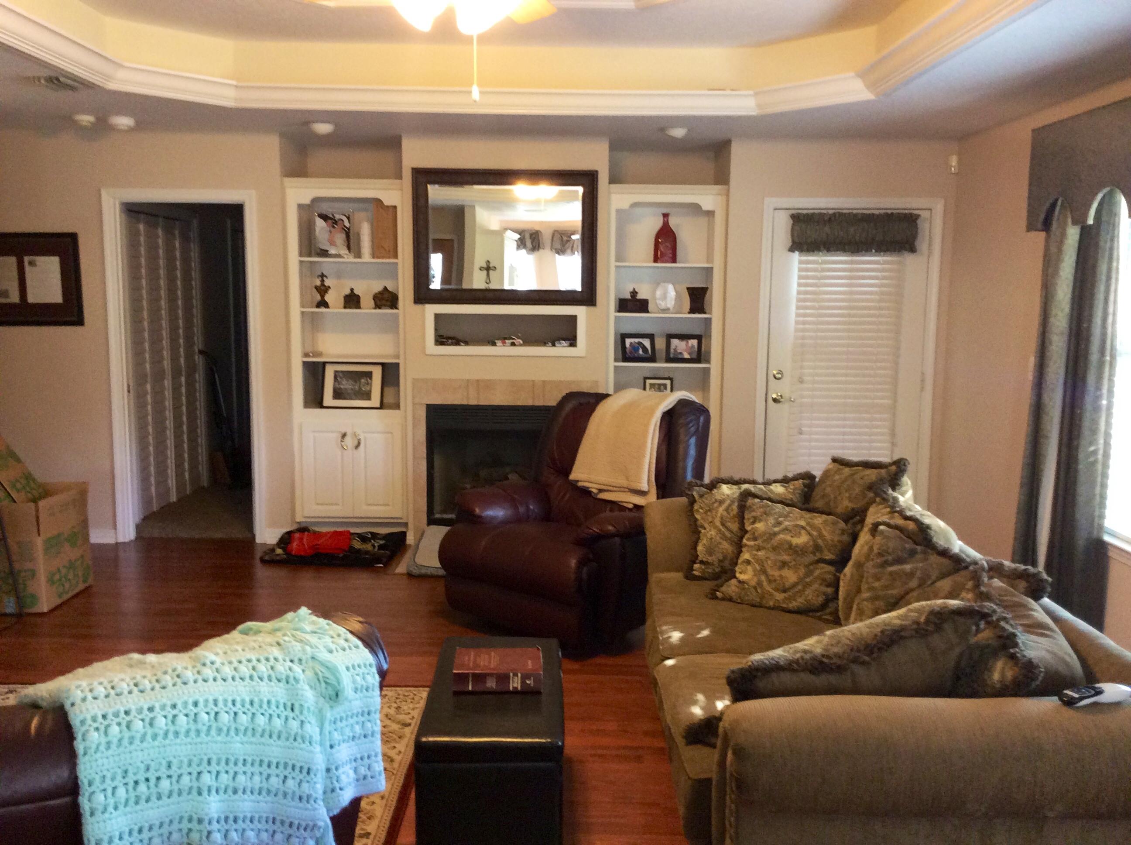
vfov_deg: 42.8
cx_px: 566
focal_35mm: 33
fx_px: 1077
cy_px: 422
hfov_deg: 55.4
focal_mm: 3.3
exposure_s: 1/24
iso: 160
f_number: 2.4
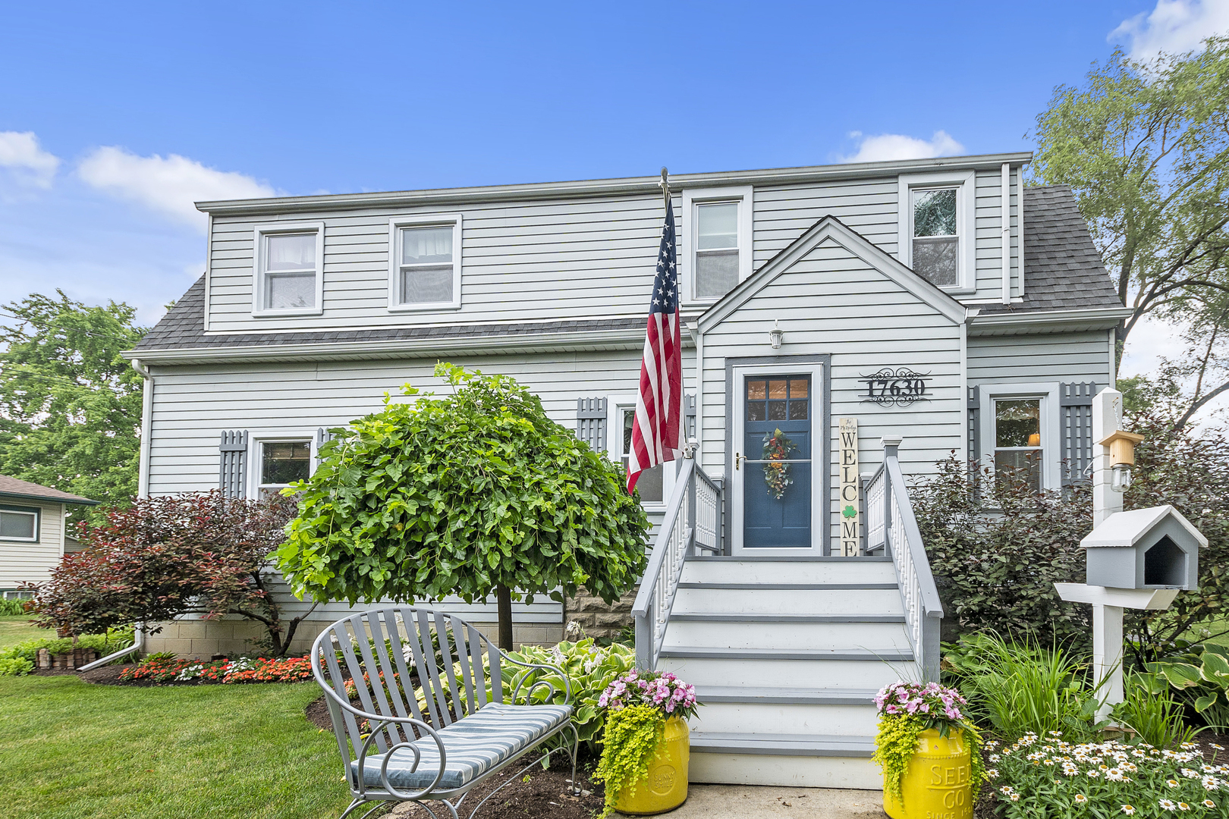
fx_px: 512
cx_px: 614
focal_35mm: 15
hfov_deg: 100.4
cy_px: 410
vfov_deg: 77.3
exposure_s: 1/80
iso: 250
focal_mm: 10
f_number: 7.1
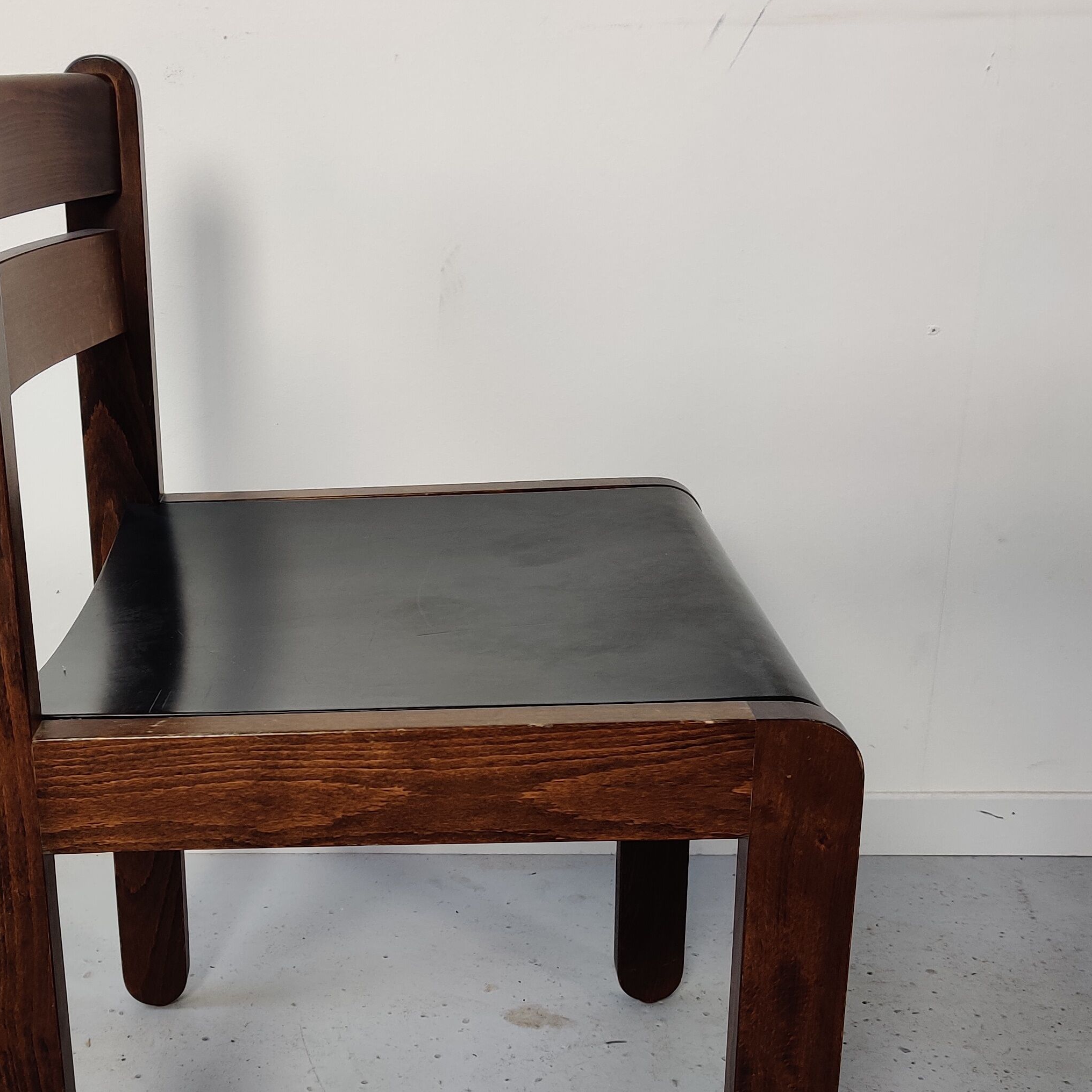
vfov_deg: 35.8
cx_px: 342
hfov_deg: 35.6
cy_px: 687
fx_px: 1677
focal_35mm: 47
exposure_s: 1/100
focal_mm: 4.75
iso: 160
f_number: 1.65
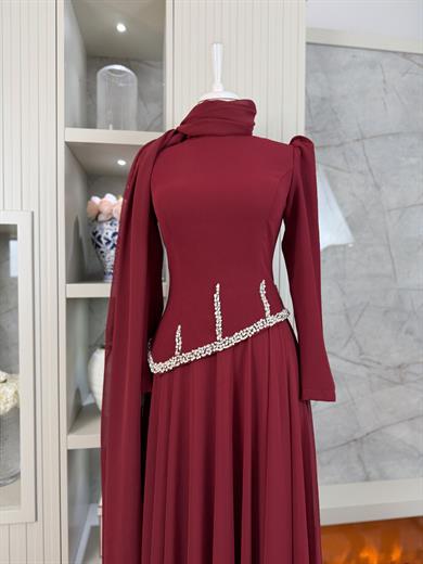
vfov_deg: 71.6
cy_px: 282
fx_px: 391
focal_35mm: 24
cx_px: 212
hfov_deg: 56.8
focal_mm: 6.76
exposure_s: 1/100
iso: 80
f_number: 1.78
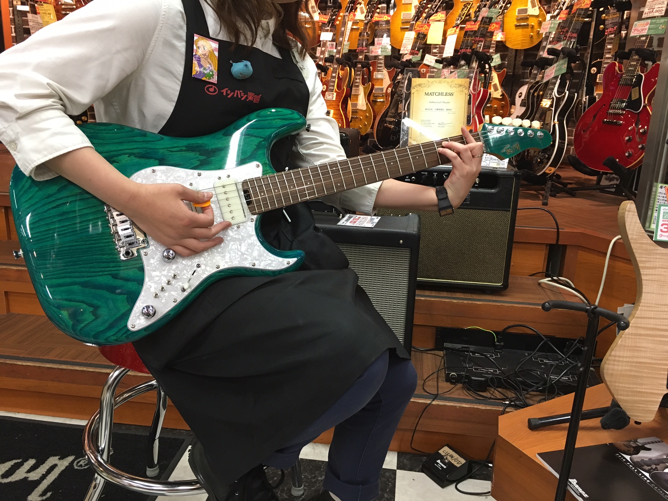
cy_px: 250
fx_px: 560
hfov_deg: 61.7
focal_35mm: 29
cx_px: 334
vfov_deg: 48.2
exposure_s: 1/30
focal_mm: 4.15
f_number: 2.2
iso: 100
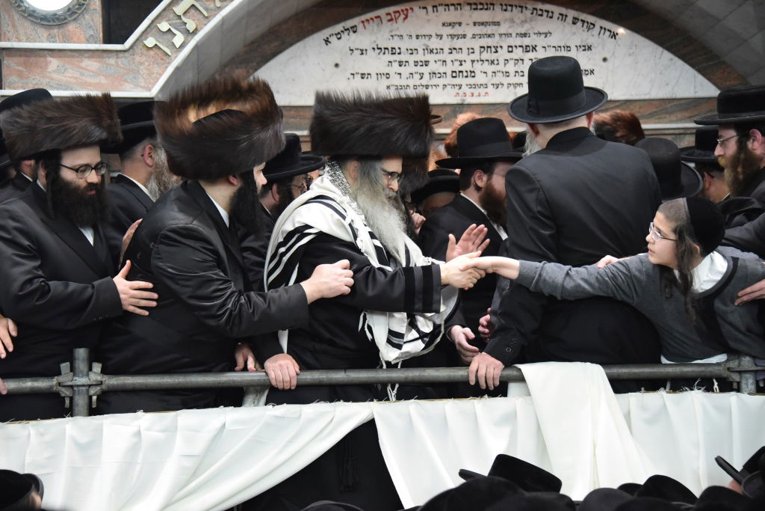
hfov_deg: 20.8
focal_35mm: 98
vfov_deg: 14.0
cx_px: 382
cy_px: 256
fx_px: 2083
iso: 6400
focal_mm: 98
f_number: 5.3
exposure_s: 1/125
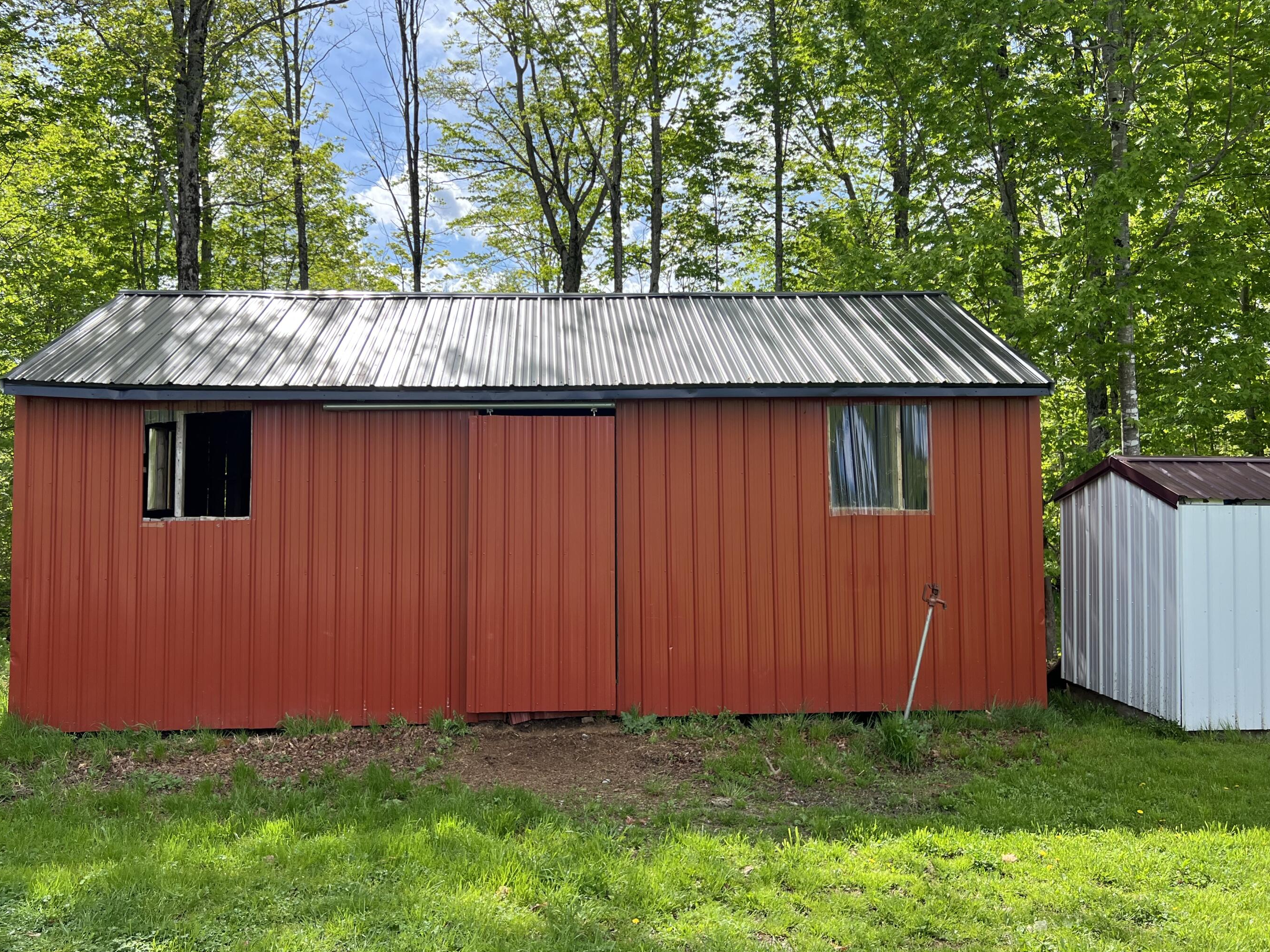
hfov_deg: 61.6
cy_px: 425
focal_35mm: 29
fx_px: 1064
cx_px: 605
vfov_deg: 48.1
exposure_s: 1/2252
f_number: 1.5
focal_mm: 5.7
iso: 50
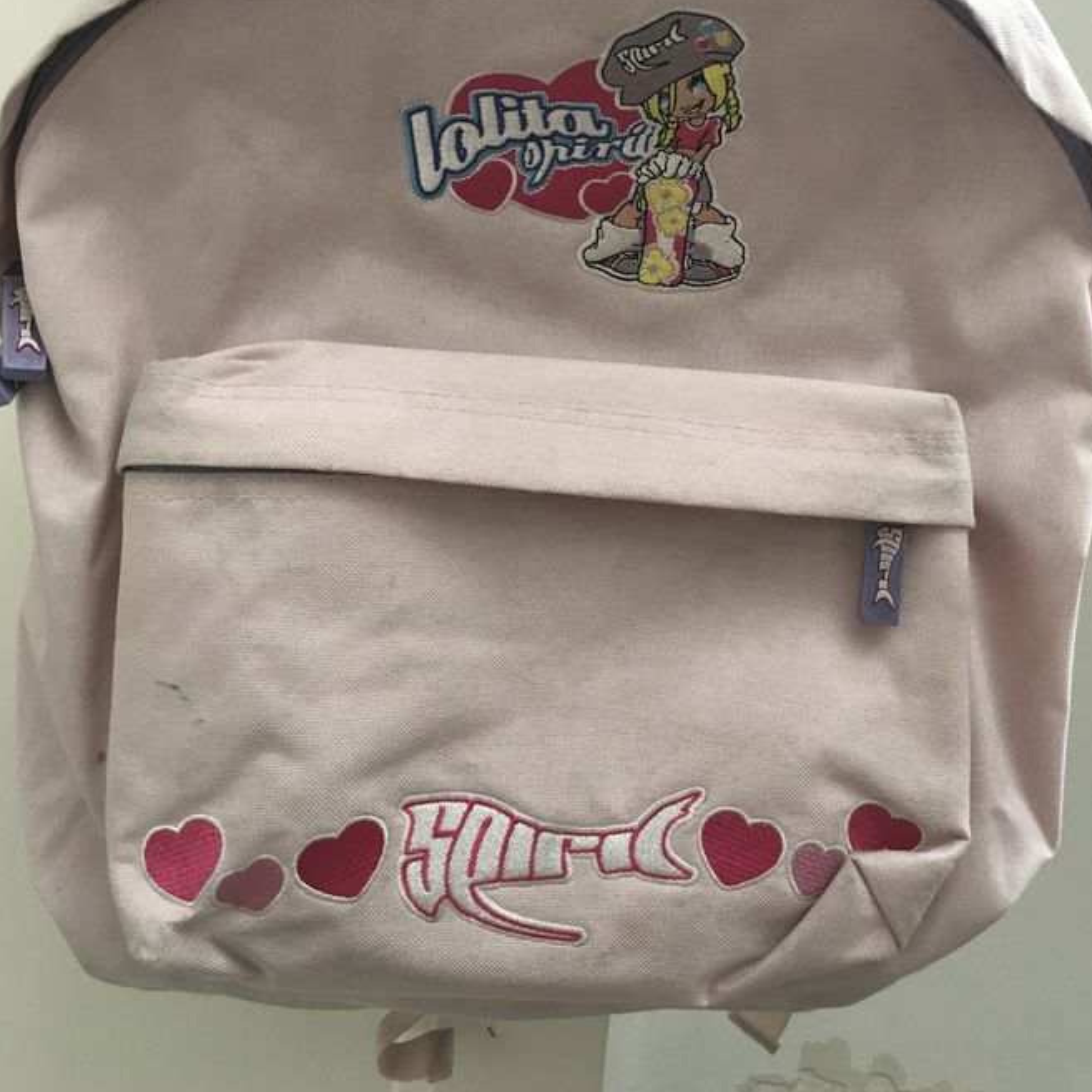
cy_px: 316
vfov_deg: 41.9
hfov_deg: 42.8
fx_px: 1392
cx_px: 610
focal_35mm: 39
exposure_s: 1/33
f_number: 2.2
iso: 50
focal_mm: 4.15
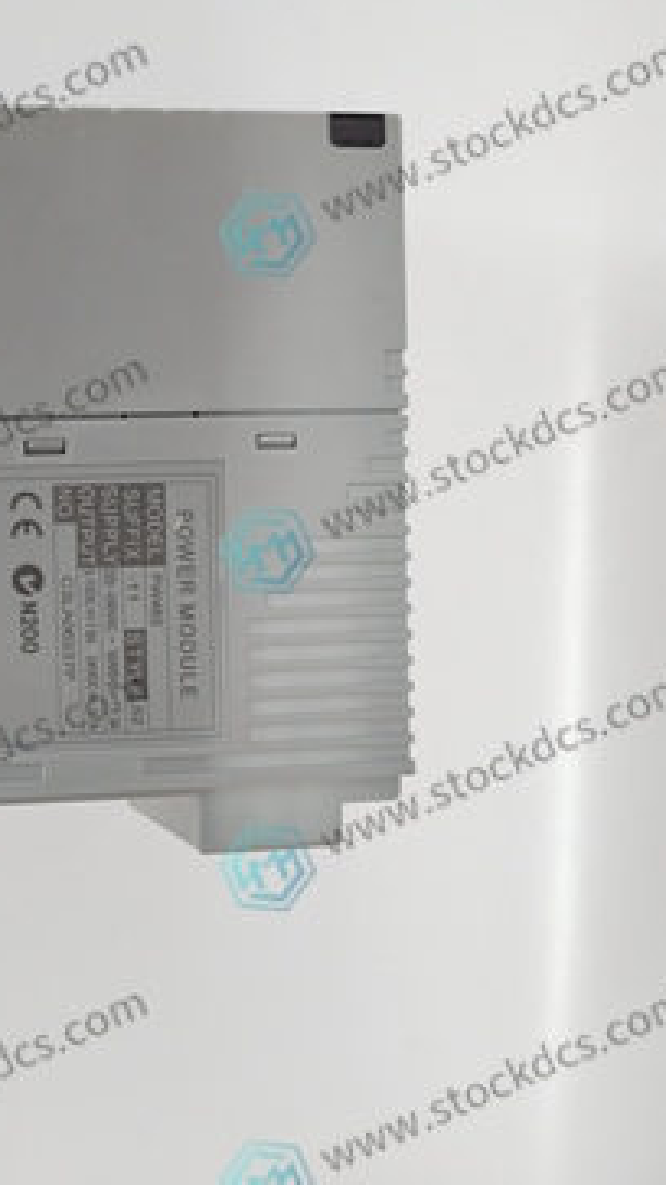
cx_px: -65
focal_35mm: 39
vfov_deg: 51.6
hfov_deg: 27.8
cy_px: 596
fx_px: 1225
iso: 292
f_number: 1.8
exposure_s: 1/50
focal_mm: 4.75
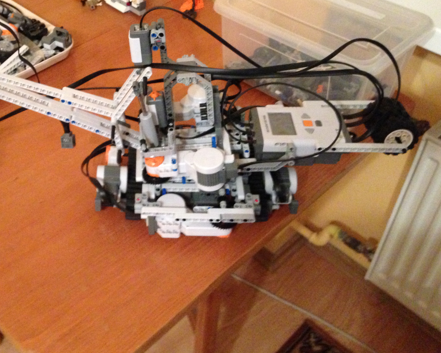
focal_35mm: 45
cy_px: 137
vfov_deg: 33.3
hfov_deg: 40.5
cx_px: 135
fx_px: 587
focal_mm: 4.13
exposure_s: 1/15
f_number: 2.4
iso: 800
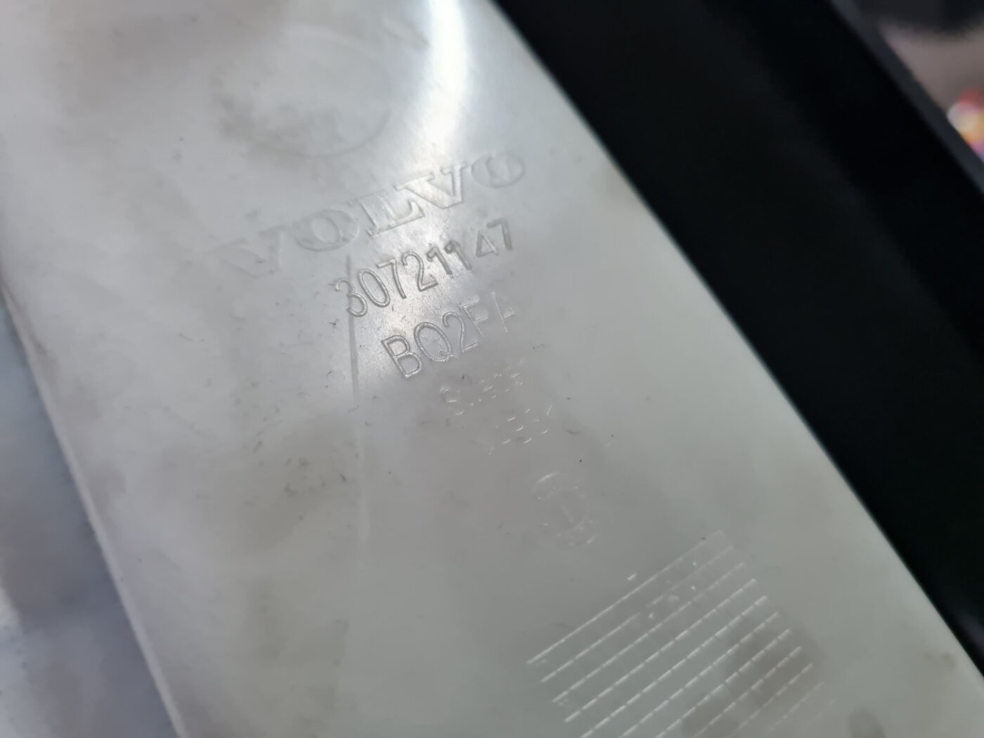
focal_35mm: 26
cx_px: 492
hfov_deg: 67.3
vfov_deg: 53.1
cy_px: 369
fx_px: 739
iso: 320
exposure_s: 1/50
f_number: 1.8
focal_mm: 5.4
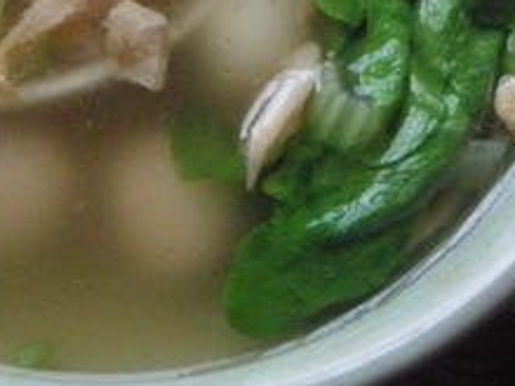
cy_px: -94
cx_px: 52
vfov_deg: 13.8
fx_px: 1546
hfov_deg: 18.6
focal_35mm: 104
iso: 800
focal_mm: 6.7
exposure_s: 1/200
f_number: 3.5
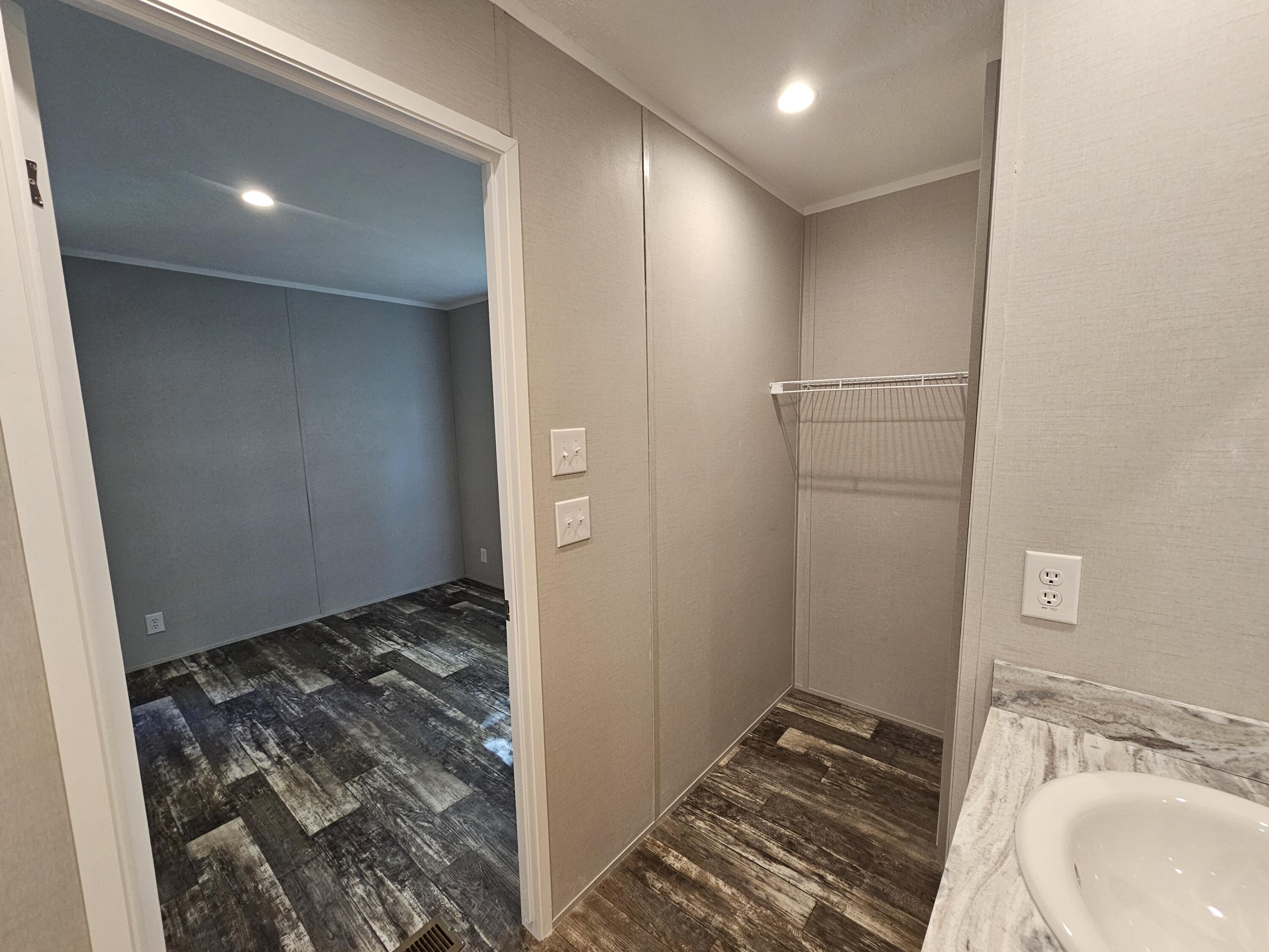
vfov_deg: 89.9
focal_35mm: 13
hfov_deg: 106.2
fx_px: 477
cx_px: 634
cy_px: 476
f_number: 2.2
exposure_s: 1/60
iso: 200
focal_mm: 2.2
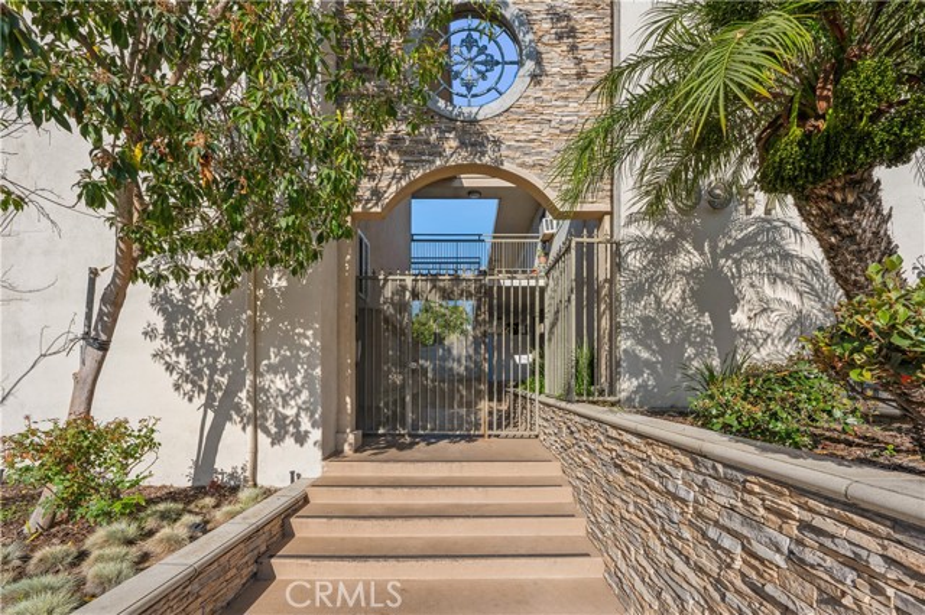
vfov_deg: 81.1
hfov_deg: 104.3
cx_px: 462
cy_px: 308
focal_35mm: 14
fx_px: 360
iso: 100
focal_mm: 14
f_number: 10
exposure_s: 1/200
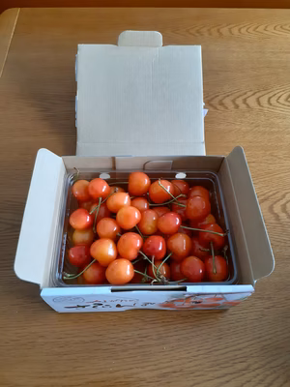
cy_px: 194
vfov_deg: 65.3
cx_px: 145
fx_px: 302
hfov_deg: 51.4
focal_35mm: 27
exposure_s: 1/50
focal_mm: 3.6
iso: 500
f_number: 1.9
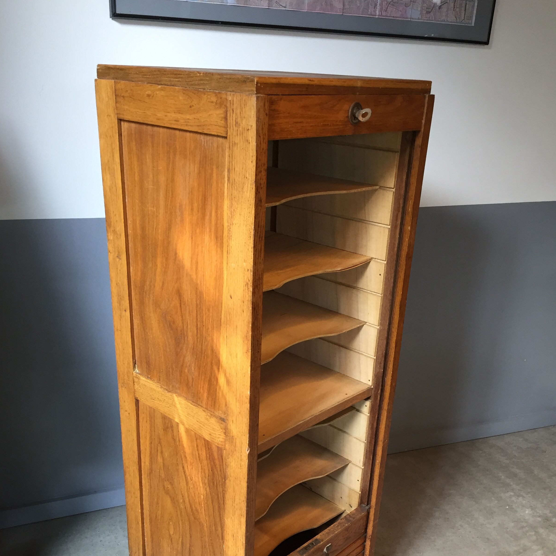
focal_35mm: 35
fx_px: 636
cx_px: 272
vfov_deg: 46.6
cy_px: 365
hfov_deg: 47.2
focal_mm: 4.15
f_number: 2.2
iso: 125
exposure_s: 1/33
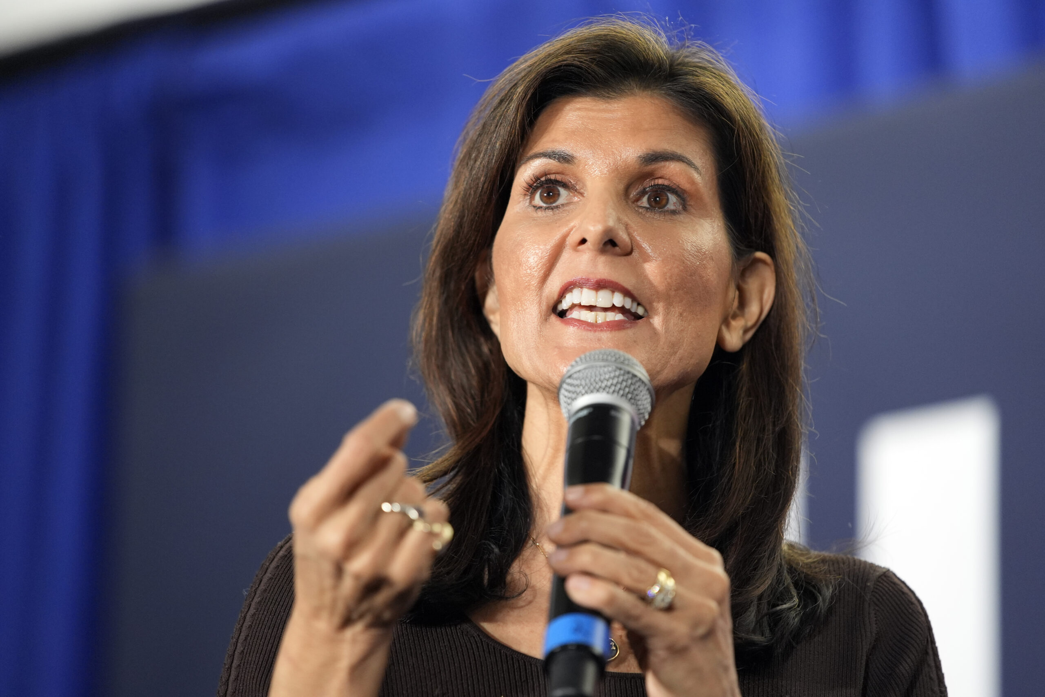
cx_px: 522
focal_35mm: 200
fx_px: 5805
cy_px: 348
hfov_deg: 10.3
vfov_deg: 6.9
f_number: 2.8
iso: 2000
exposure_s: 1/640
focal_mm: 200
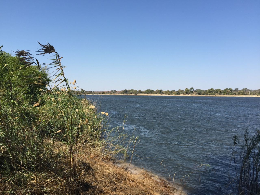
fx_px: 218
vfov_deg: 48.2
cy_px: 98
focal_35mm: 29
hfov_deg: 61.7
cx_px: 130
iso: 32
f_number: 2.2
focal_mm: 4.15
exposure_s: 1/1464
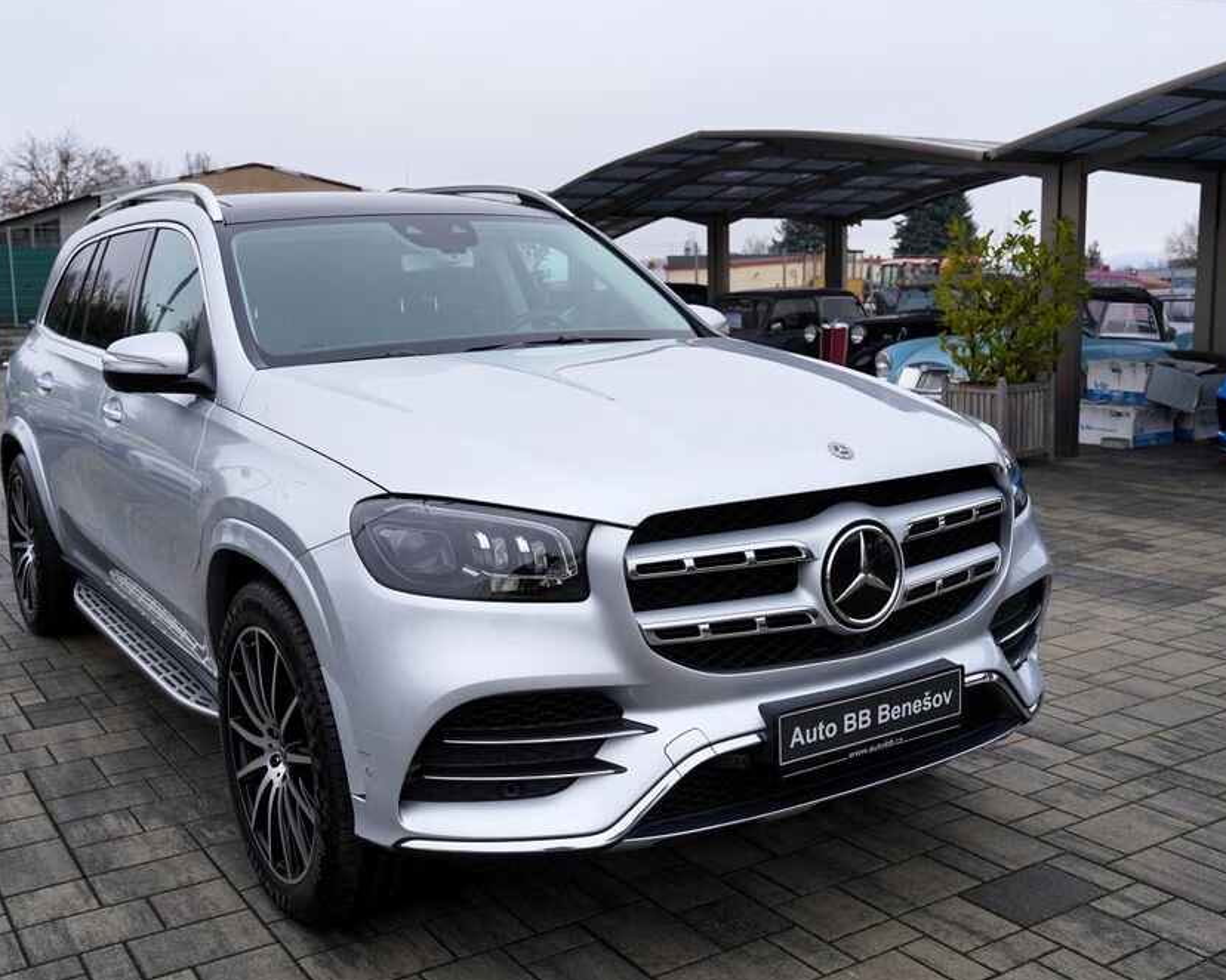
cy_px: 501
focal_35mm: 36
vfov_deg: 41.1
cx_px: 555
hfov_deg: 50.2
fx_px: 1306
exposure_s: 1/160
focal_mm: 31
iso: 100
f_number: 5.6
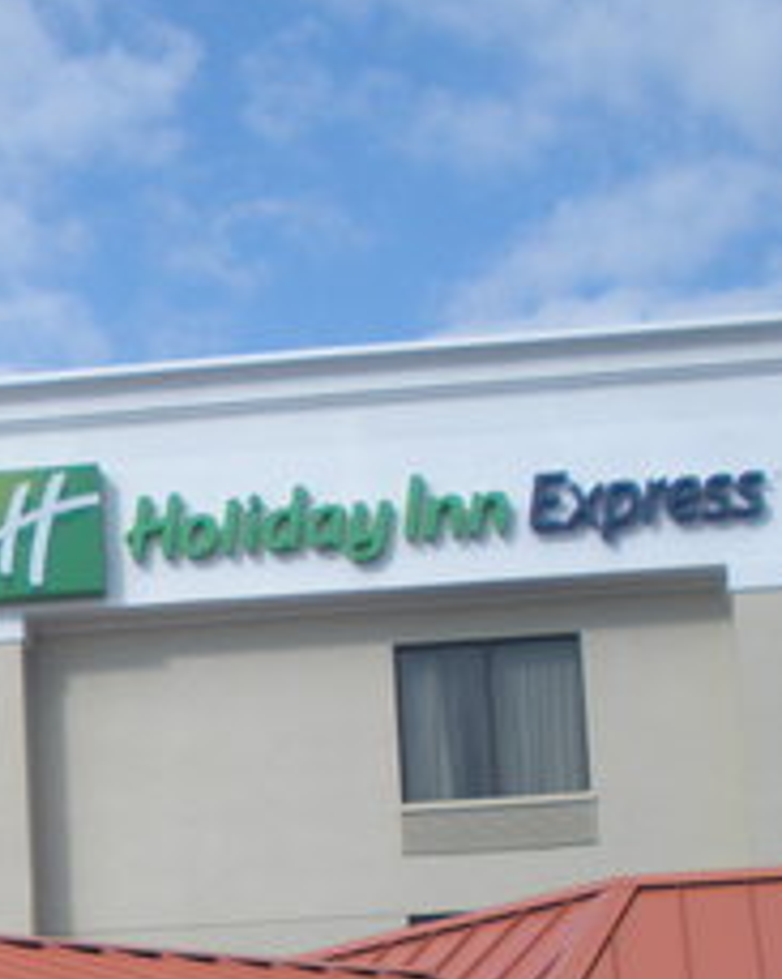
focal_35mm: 123
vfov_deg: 15.3
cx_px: -453
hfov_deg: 11.9
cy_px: 1056
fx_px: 3561
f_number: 3.5
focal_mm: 6.3
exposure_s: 1/622
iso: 64
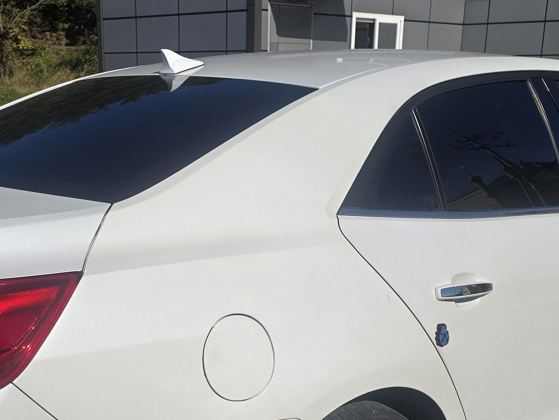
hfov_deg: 36.7
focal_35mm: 52
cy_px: 345
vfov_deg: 27.4
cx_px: 231
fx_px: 840
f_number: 1.7
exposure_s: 1/2222
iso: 12
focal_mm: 6.3
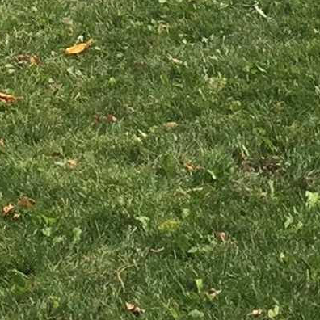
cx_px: 134
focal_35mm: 199
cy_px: -326
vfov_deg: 8.3
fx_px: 2081
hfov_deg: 8.8
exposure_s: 1/1364
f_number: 2.2
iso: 32
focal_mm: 4.15
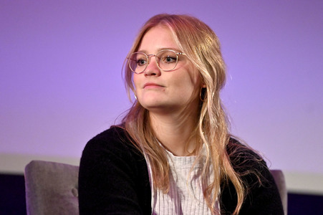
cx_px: 162
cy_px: 108
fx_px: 1748
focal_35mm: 195
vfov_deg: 7.0
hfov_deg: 10.6
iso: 4000
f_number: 2.8
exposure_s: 1/400
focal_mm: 195
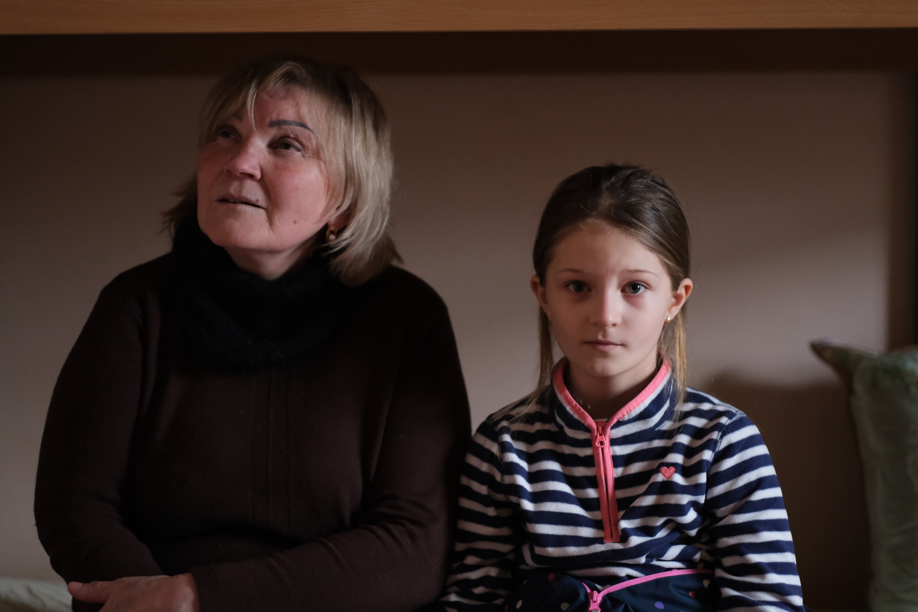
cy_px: 306
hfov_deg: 24.2
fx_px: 2142
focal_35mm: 84
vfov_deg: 16.3
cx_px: 459
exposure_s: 1/500
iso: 3200
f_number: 1.2
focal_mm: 56
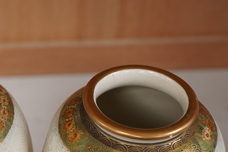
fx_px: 532
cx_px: 40
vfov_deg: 16.2
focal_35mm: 84
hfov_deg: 23.8
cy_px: 111
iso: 1250
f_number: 8
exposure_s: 1/125
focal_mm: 30
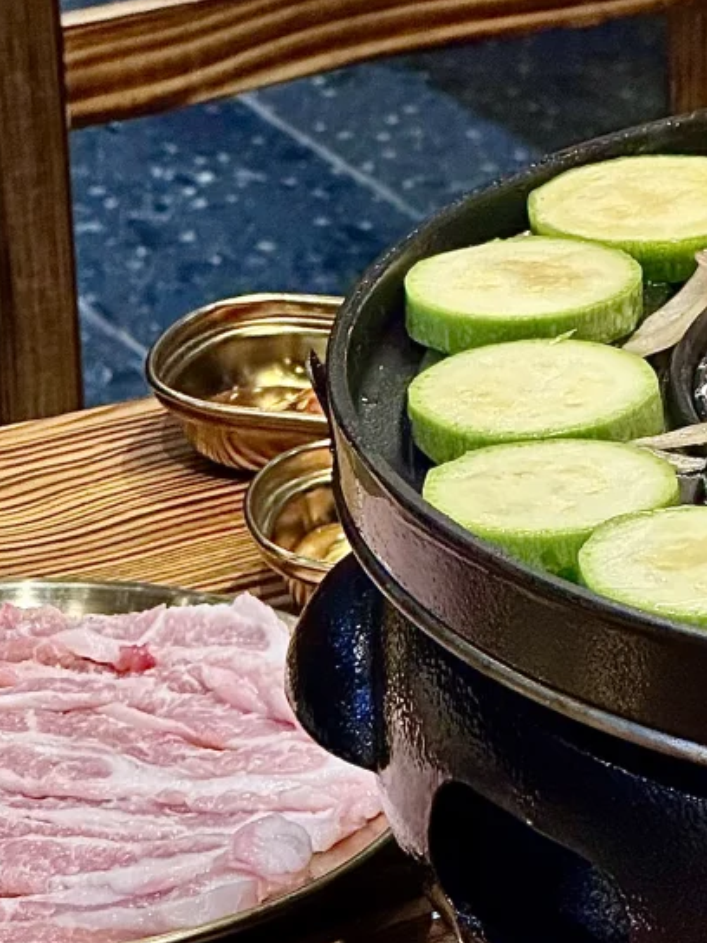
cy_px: 270
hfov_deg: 7.2
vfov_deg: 9.7
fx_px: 5555
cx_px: 813
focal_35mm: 204
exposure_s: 1/100
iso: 125
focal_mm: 9
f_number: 2.8
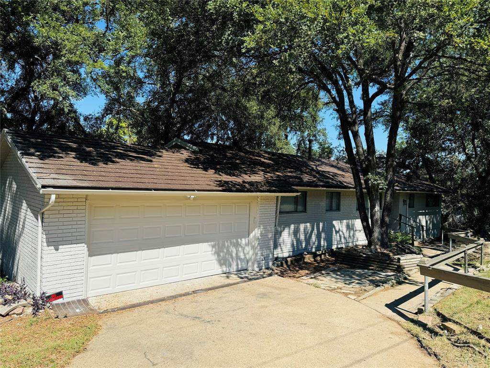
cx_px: 245
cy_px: 184
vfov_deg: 56.8
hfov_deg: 71.6
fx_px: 340
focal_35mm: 24
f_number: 1.78
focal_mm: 6.76
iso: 80
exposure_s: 1/3413
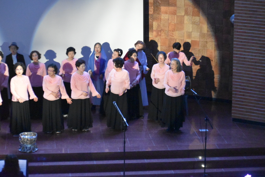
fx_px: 906
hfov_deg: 16.6
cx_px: 132
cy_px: 88
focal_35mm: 123
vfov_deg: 11.2
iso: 12800
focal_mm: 82
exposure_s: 1/60
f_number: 4.8
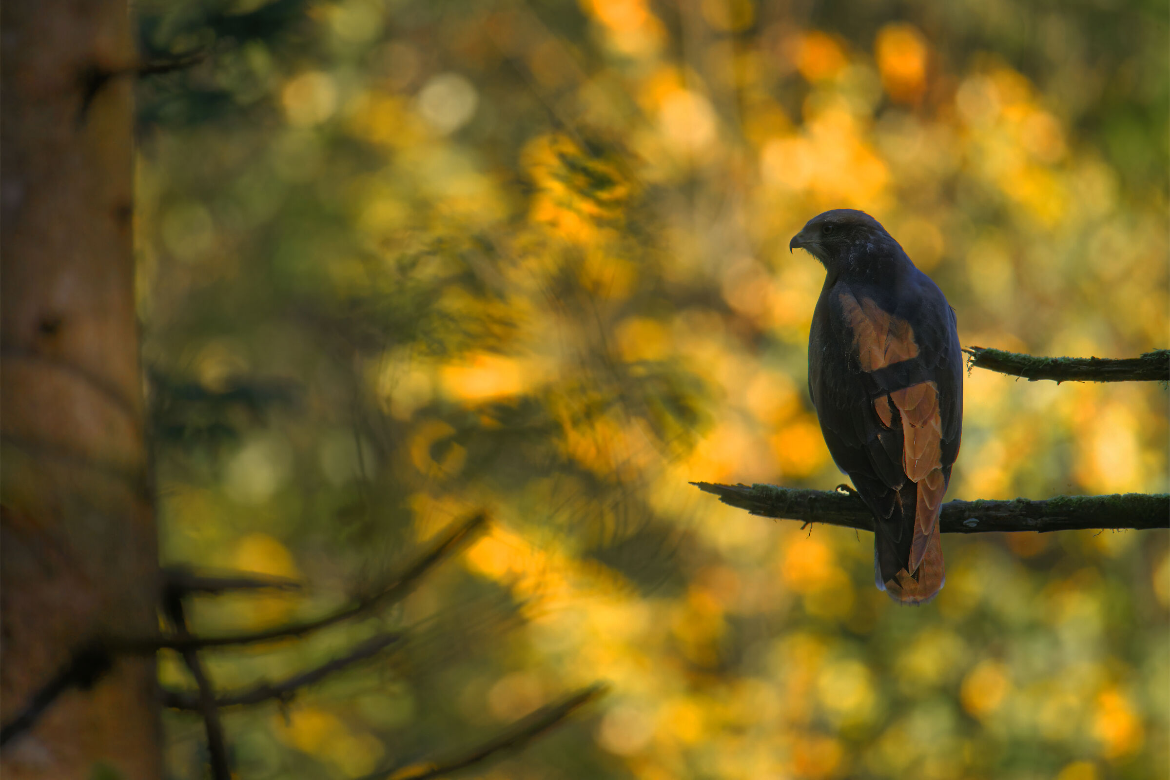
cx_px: 585
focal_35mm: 560
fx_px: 18199
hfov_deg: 3.7
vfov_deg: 2.5
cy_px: 390
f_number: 6.3
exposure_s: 1/800
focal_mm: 560
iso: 1600
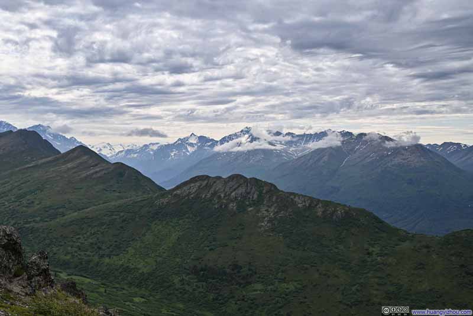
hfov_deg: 46.4
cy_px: 158
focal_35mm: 42
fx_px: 552
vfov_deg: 31.9
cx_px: 236
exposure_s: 1/1000
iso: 100
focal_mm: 42
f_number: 6.3
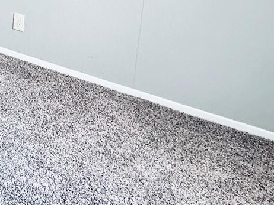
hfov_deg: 24.7
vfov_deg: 21.2
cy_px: -70
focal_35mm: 62
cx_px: -128
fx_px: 491
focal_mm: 2.22
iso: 200
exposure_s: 1/120
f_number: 2.2
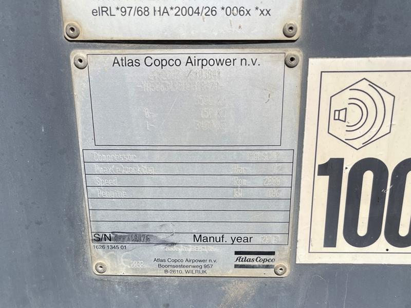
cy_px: 154
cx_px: 206
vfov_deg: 53.1
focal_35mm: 26
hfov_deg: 67.3
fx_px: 309
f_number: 1.6
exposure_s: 1/5376
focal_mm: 5.1
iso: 32
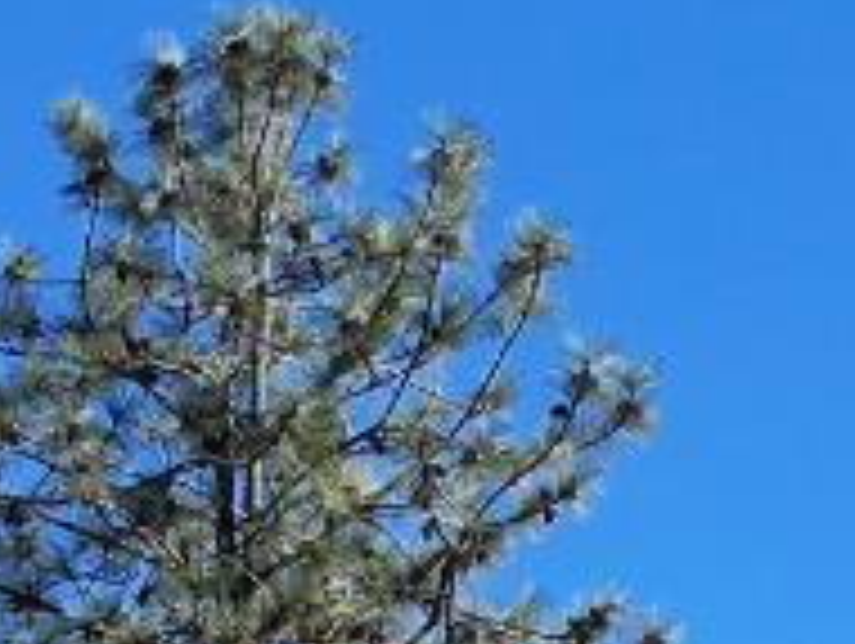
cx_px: 58
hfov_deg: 10.4
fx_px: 4674
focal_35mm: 189
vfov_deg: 6.7
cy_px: 2268
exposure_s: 1/1000
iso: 140
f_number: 2.8
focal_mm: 12.29
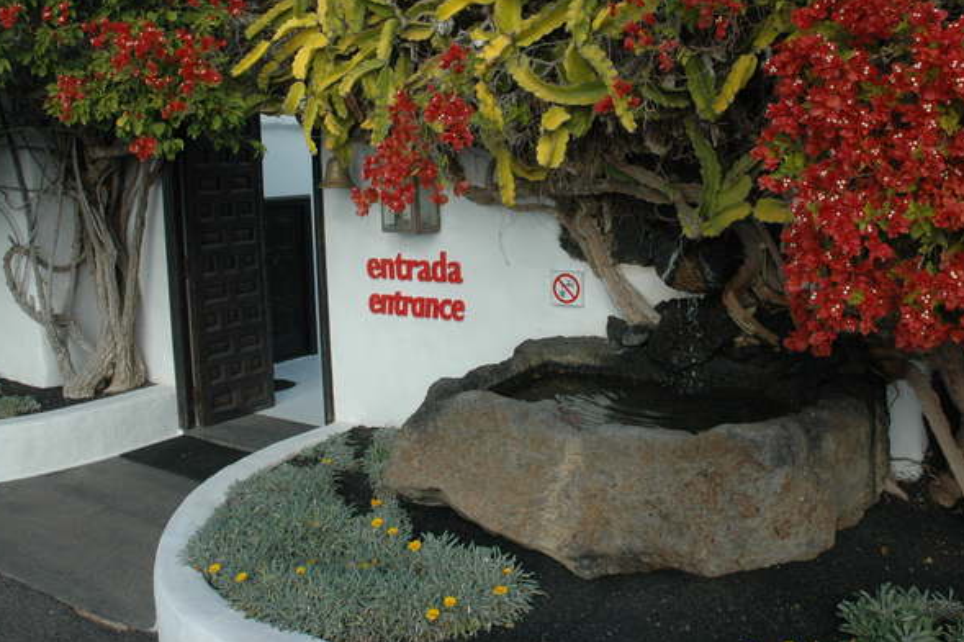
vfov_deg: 39.7
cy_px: 255
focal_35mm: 33
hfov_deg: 57.2
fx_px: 883
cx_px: 463
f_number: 11
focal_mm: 18
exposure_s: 1/500
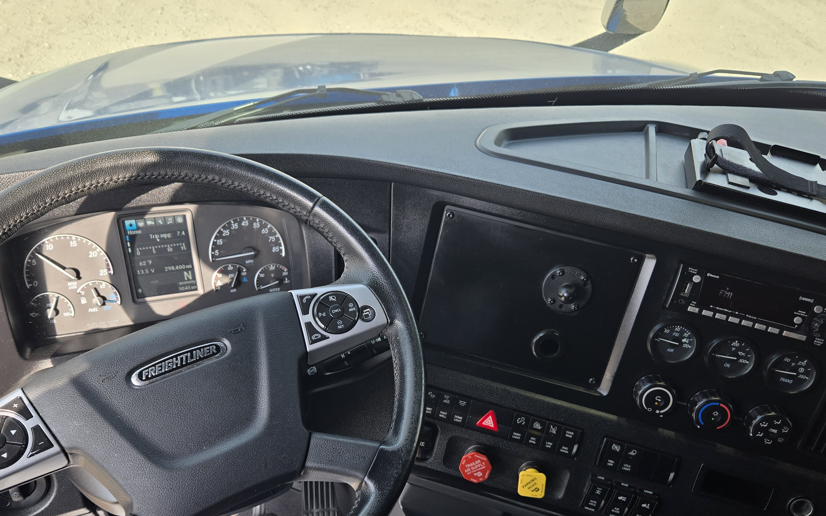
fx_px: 675
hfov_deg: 62.9
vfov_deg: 41.2
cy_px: 353
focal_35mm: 30
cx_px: 402
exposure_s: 1/325
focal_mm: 5.4
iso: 25
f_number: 1.8
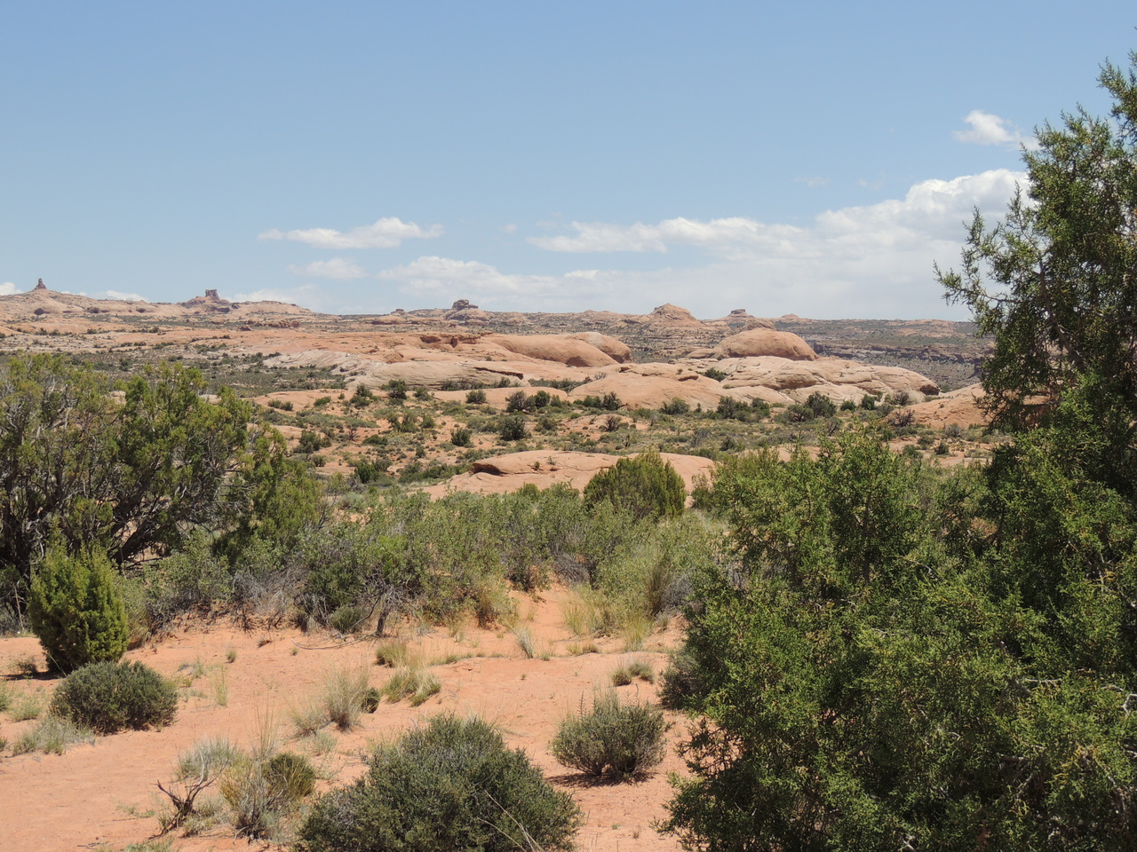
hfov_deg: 34.9
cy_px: 426
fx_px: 1807
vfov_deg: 26.6
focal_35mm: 55
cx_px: 568
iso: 100
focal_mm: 9.8
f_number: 3.7
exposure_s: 1/1000
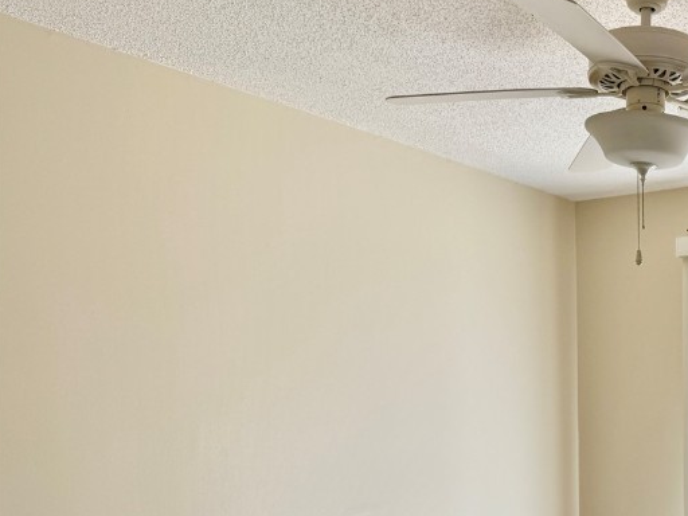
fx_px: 954
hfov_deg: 35.9
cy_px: 453
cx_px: 681
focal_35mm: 48
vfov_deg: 29.2
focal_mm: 6.76
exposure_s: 1/575
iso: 80
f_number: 1.78
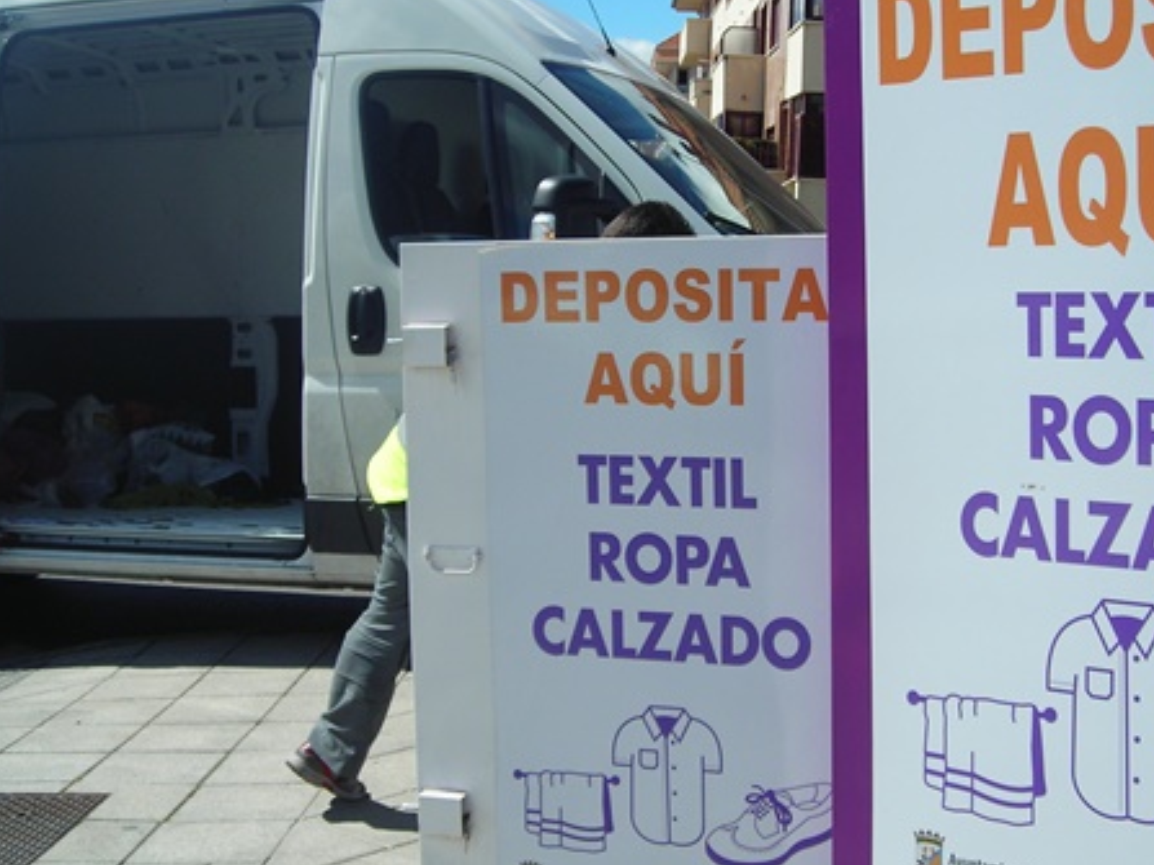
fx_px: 1900
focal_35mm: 57
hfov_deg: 33.6
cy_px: 409
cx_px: 710
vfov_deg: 25.6
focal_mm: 6.3
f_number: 6.4
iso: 50
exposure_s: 1/304
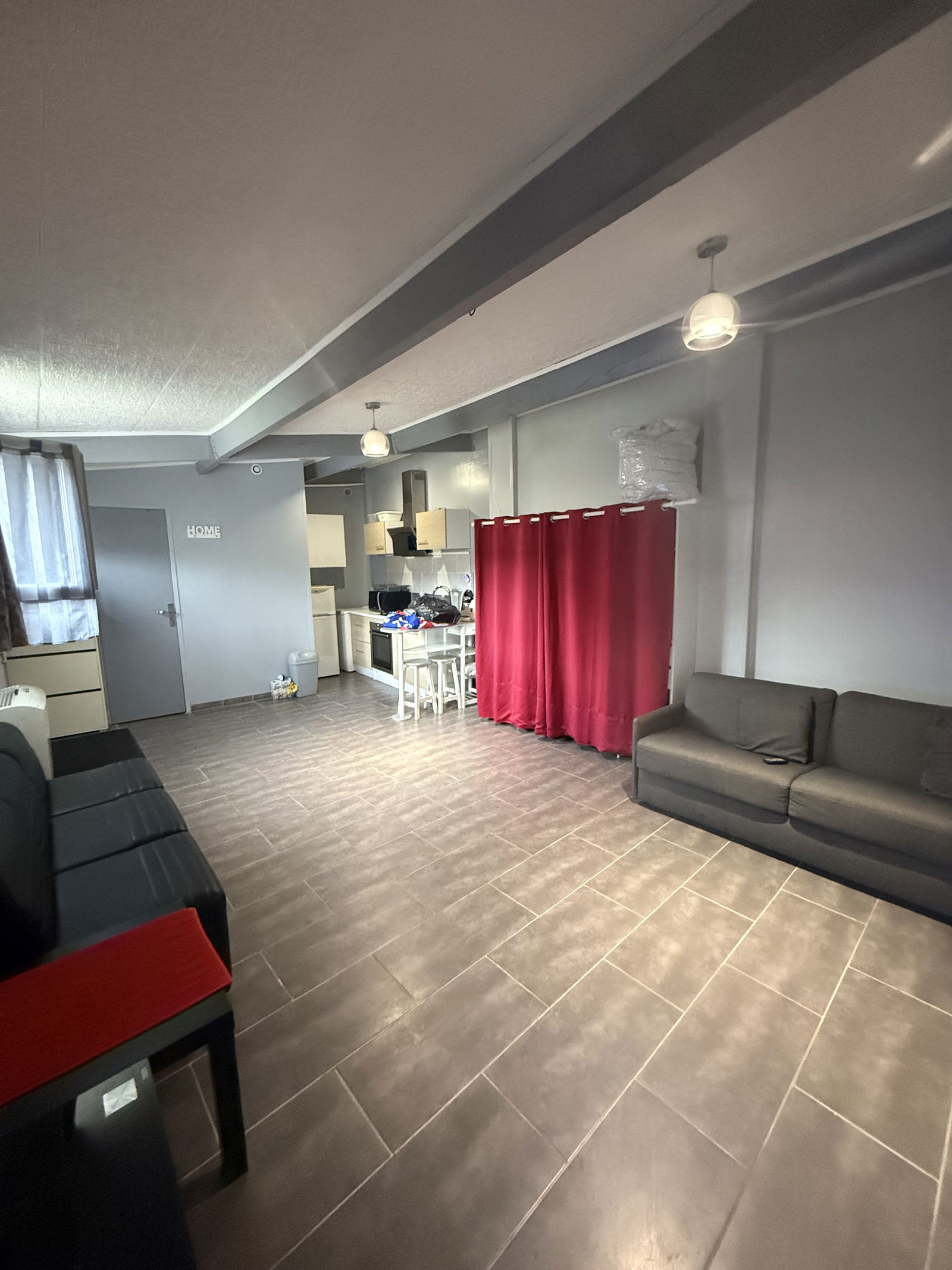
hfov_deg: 85.7
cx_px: 476
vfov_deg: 102.1
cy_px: 635
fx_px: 513
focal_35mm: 14
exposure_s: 1/60
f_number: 2.2
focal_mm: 2.22
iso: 1000
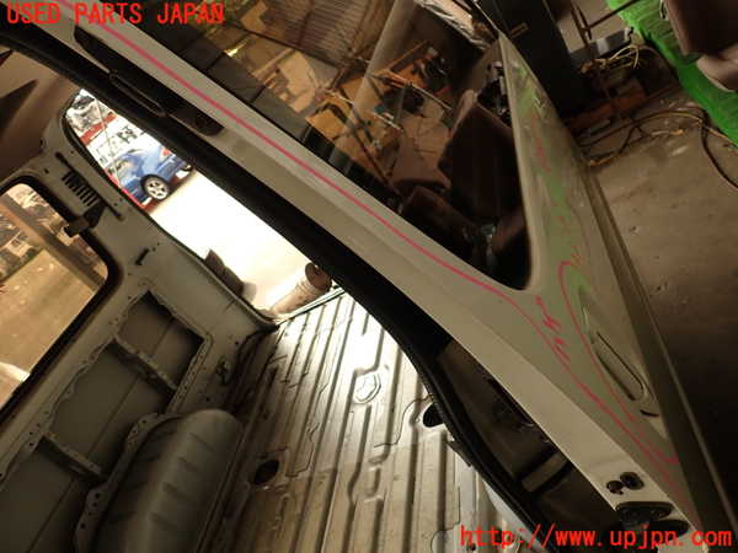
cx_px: 369
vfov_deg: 54.9
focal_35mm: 25
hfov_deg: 69.4
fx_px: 533
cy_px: 276
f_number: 2.8
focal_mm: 4.5
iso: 100
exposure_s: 1/200
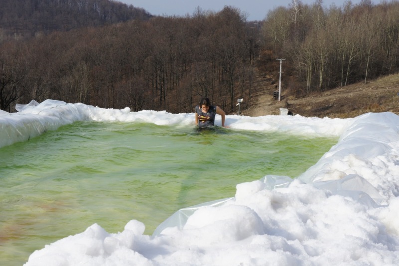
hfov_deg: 25.1
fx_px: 898
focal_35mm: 81
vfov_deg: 16.8
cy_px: 133
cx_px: 200
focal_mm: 54
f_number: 13
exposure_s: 1/250
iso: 200
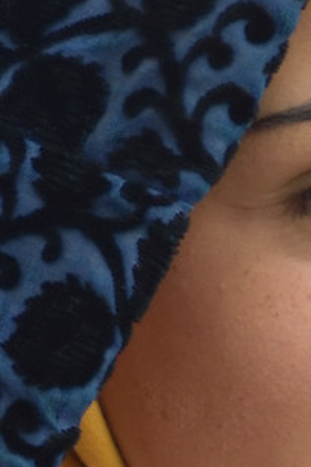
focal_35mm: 872
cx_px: 232
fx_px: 11299
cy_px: 885
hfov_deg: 1.6
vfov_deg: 2.4
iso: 400
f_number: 4
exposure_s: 1/160
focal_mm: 110
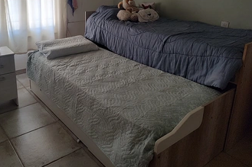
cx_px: 99
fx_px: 224
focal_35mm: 32
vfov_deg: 40.0
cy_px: 43
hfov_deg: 58.2
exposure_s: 1/50
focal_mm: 5.56
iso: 108
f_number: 1.8
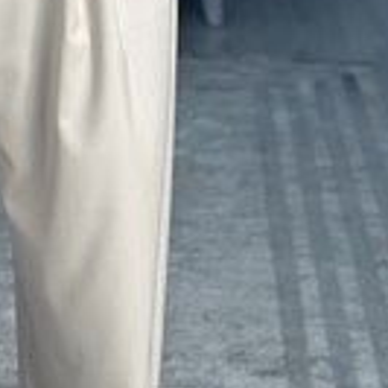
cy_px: -333
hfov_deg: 10.7
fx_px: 2042
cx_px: -18
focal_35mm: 161
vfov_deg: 10.2
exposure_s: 1/238
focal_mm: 6.86
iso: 80
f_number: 1.78
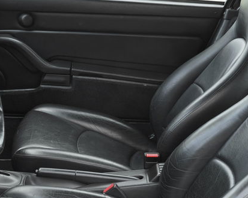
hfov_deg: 21.5
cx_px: 129
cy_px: 124
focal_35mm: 89
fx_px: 653
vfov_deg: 17.2
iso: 1250
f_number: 9
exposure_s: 1/60
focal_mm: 51
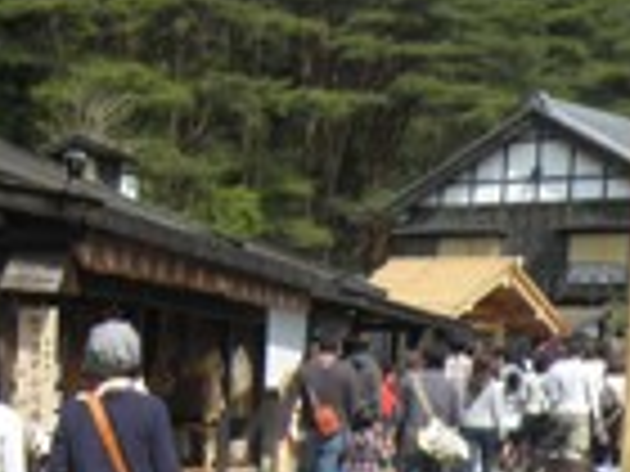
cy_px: 441
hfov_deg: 18.9
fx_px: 1802
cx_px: -101
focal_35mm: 99
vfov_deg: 14.8
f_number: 7.9
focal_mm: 4.7
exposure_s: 1/100
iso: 64
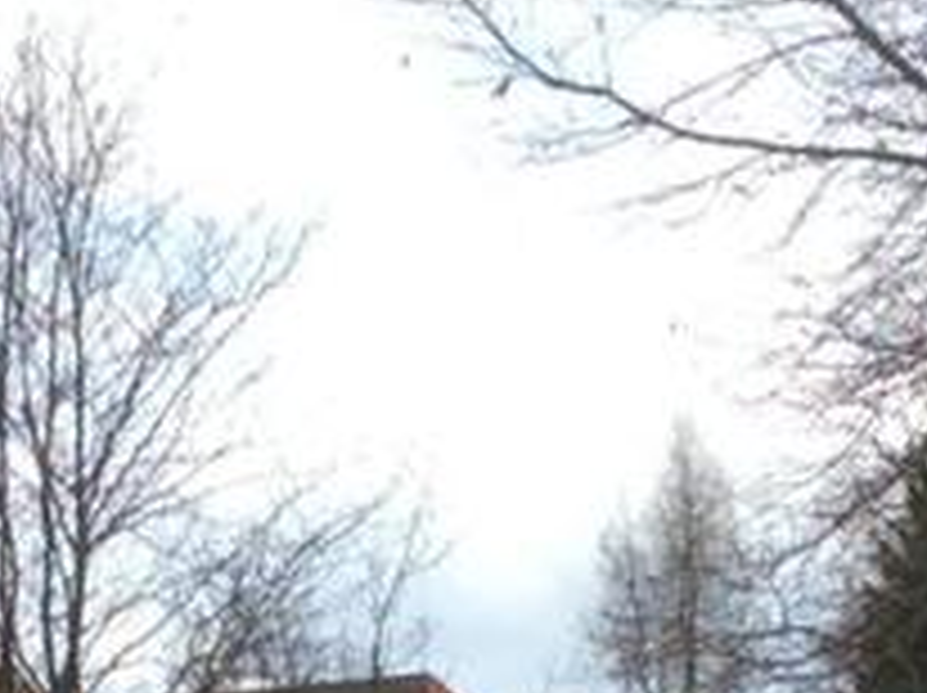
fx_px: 5564
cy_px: 1780
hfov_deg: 9.5
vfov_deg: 6.7
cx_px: 216
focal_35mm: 208
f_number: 2.4
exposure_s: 1/657
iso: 32
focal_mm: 3.3
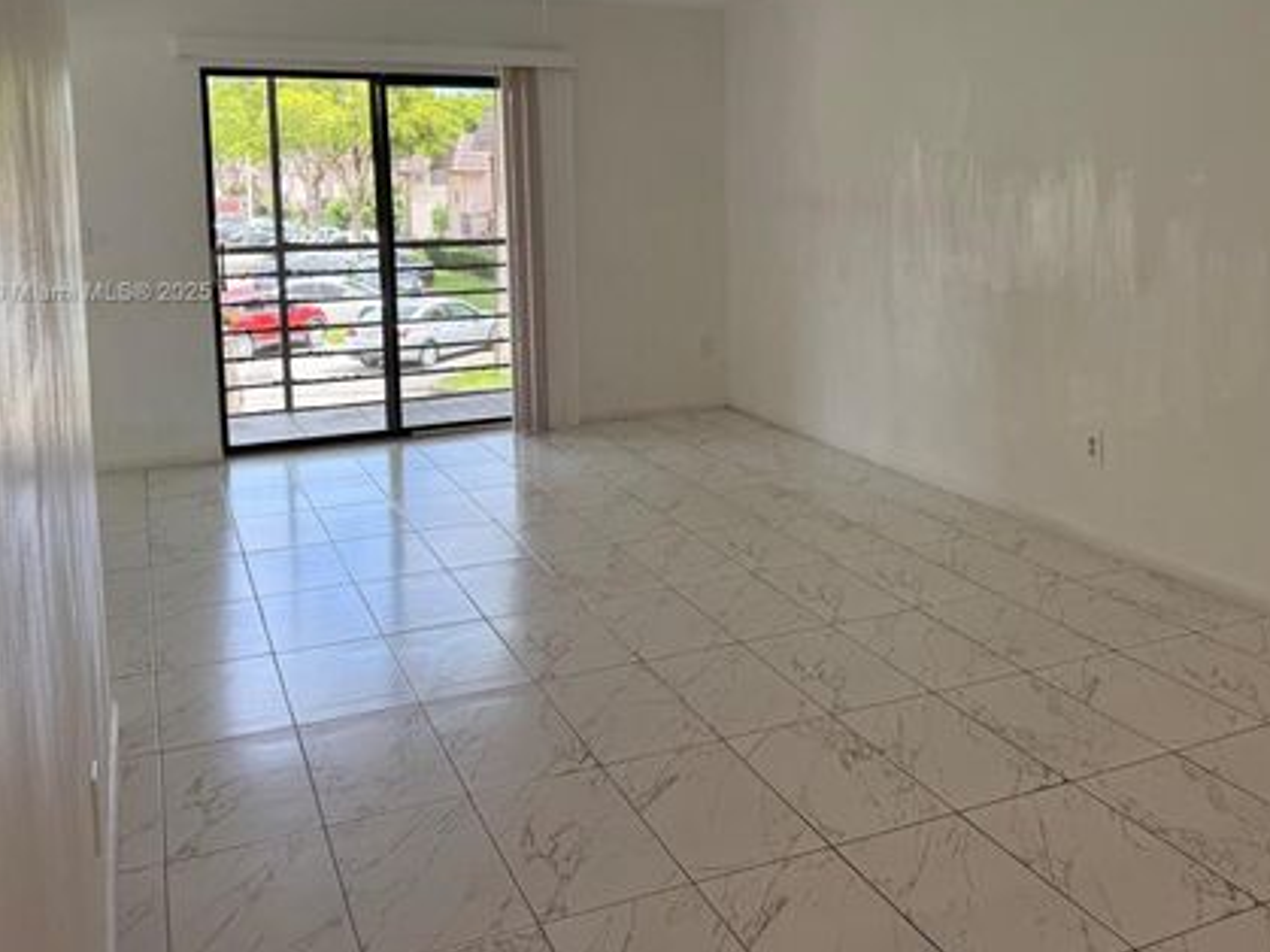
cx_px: 752
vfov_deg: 41.1
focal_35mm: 34
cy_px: 296
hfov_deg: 53.6
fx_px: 1247
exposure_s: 1/330
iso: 100
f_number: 1.78
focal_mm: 6.76
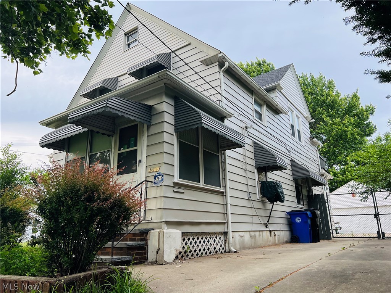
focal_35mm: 26
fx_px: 294
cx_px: 196
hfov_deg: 67.3
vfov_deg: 53.1
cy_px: 146
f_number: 1.5
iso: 100
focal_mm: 5.7
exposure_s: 1/121
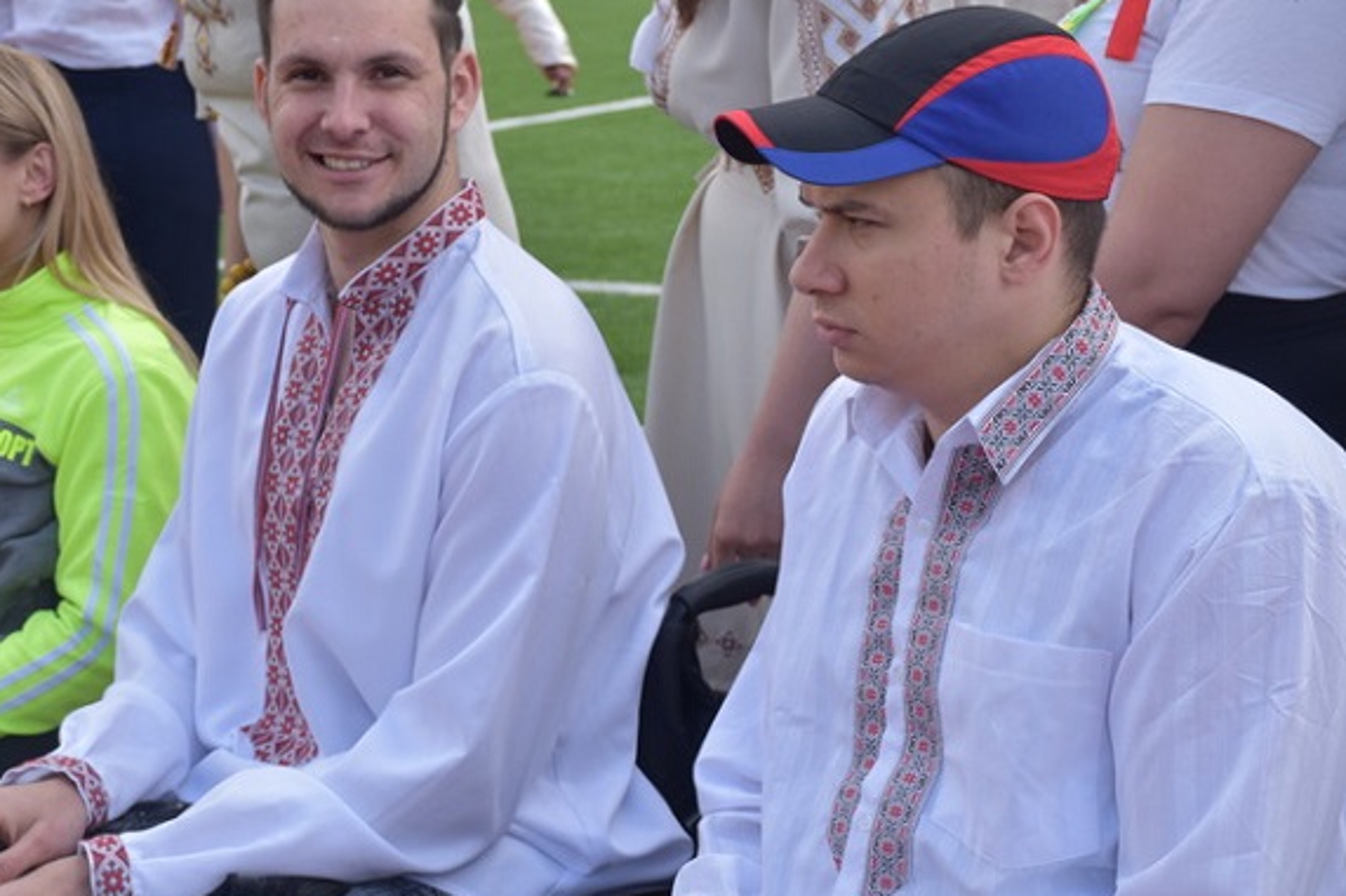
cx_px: 460
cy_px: 387
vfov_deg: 14.4
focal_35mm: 95
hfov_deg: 21.4
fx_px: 3551
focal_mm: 48
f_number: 9
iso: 200
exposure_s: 1/320
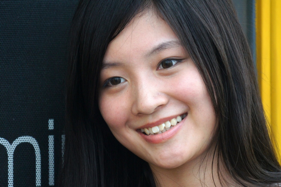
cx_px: 140
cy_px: 94
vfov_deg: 1.8
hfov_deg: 2.8
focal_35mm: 750
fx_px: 5849
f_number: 8
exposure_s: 1/500
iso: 1000
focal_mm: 500
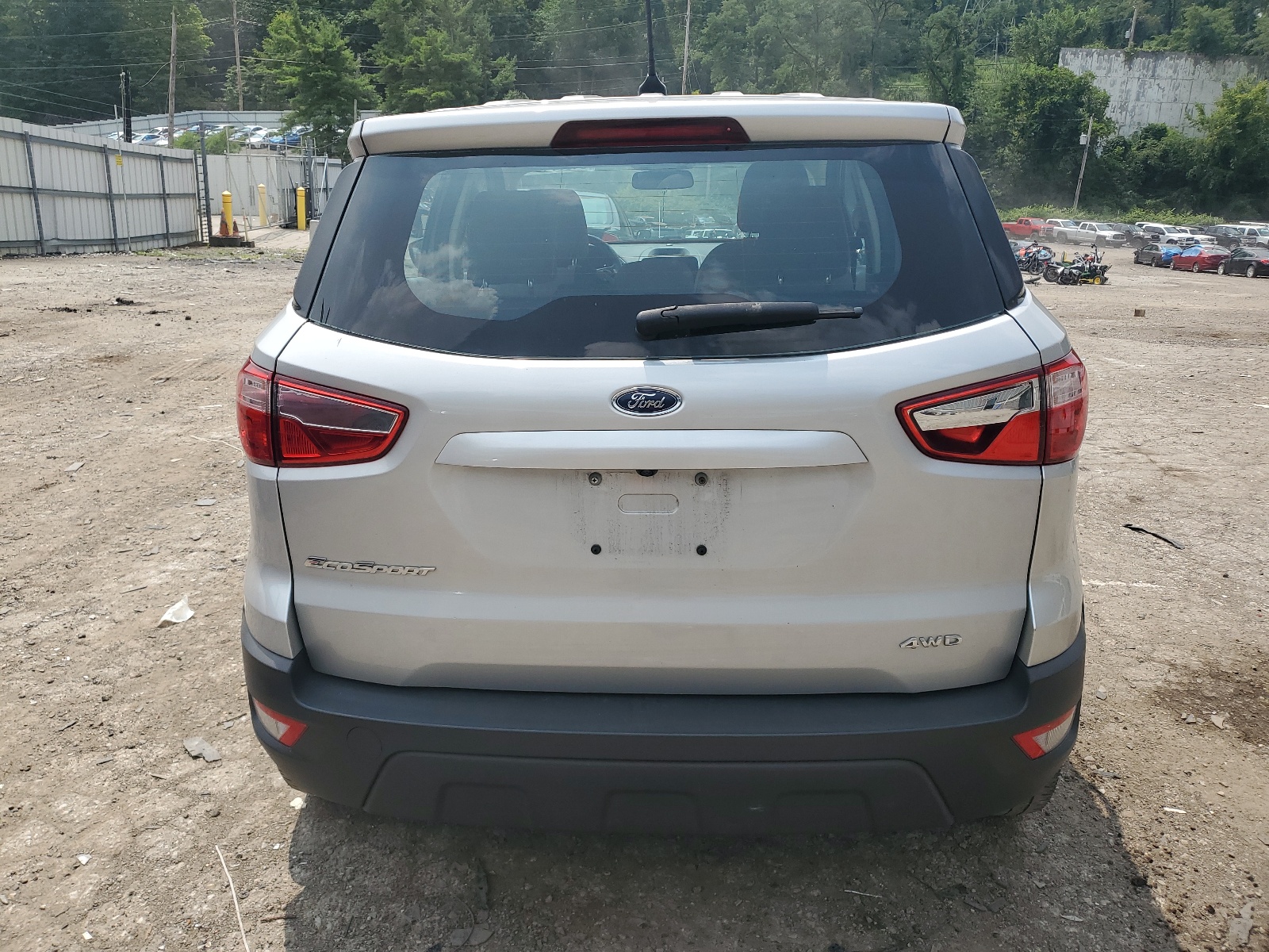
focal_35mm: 26
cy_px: 476
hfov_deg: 67.3
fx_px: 953
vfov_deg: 53.1
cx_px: 634
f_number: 1.5
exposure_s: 1/3333
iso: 50
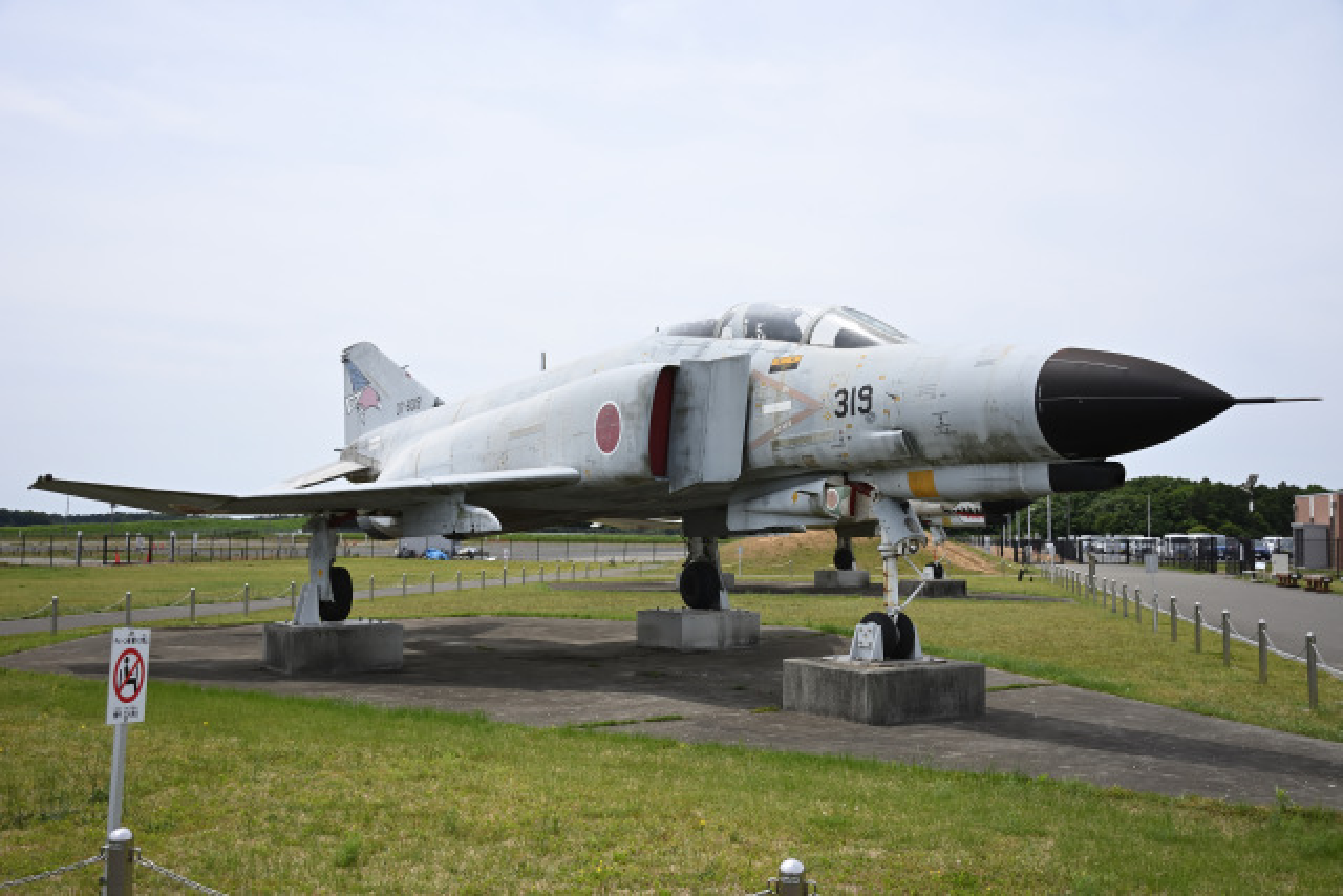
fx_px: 1287
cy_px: 448
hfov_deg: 55.1
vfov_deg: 38.4
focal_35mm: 34
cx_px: 672
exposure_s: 1/1000
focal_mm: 23
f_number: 4.5
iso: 100
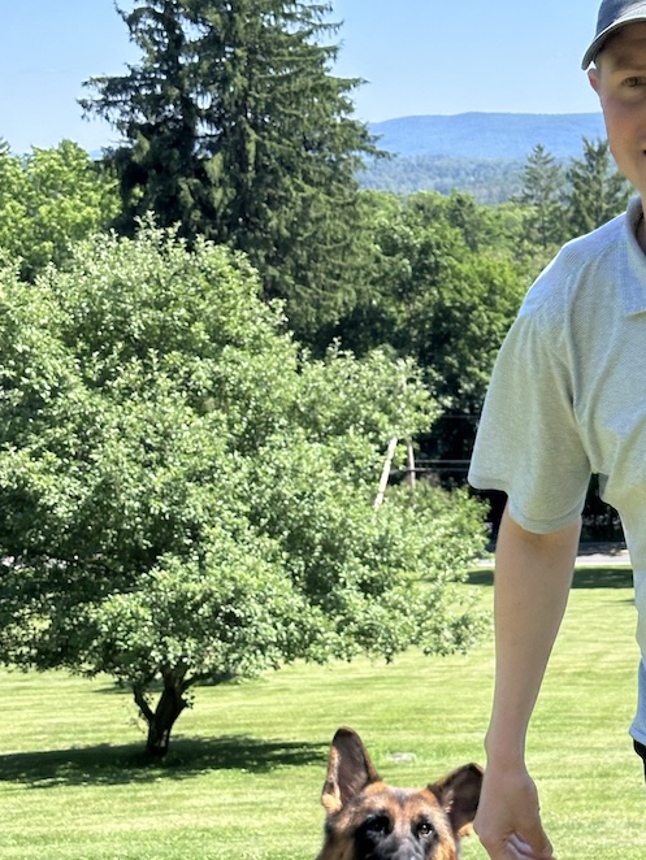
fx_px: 2163
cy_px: 605
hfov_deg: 16.8
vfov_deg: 22.4
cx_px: 581
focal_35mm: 87
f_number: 1.78
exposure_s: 1/2028
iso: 64
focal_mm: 6.86
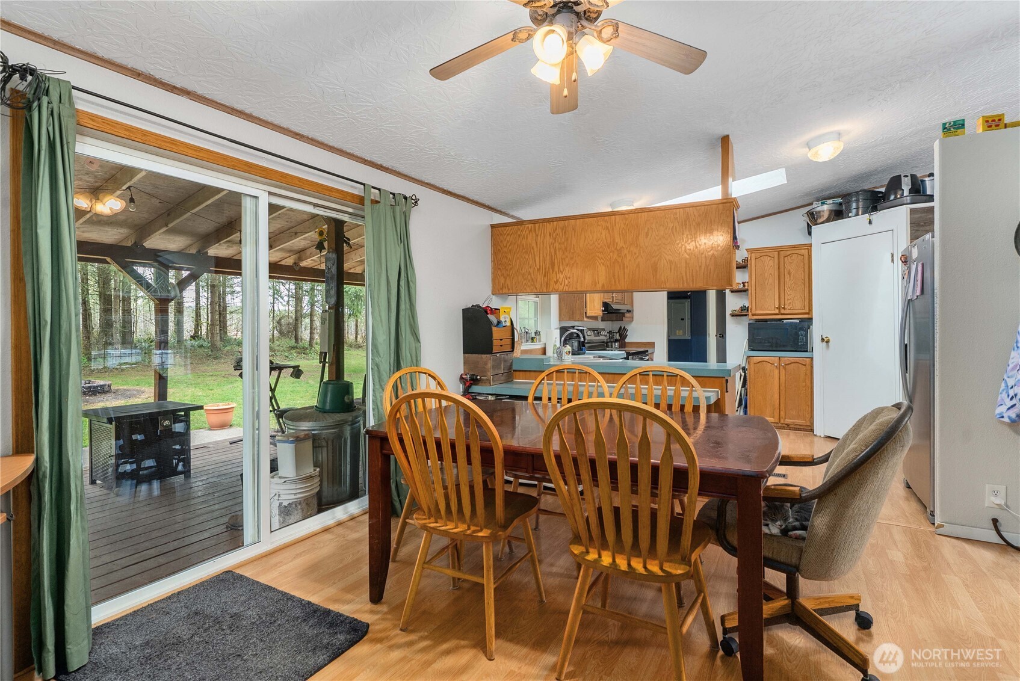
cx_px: 510
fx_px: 454
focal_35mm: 16
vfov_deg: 73.8
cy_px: 340
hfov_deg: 96.7
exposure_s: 1/3
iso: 1000
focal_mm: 16
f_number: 7.1
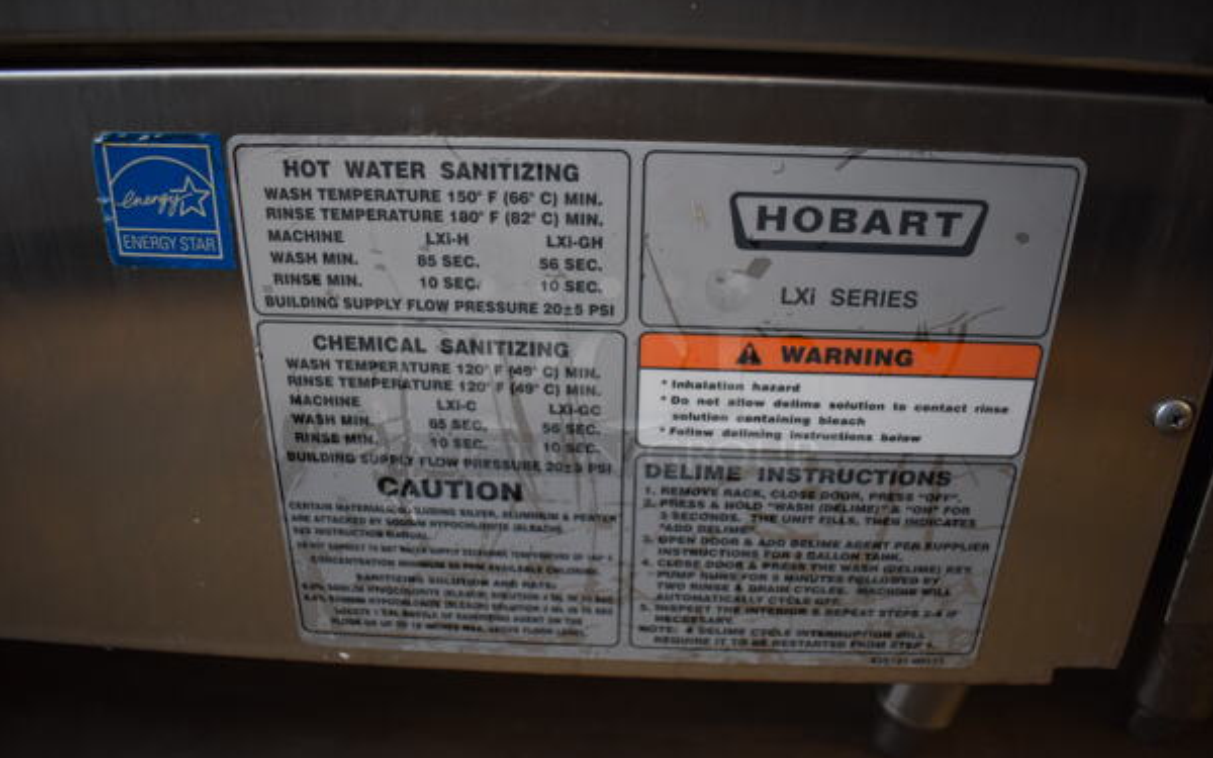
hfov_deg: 66.5
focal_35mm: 28
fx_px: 926
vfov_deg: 44.5
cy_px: 370
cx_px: 611
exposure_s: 1/60
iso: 800
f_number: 4
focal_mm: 18
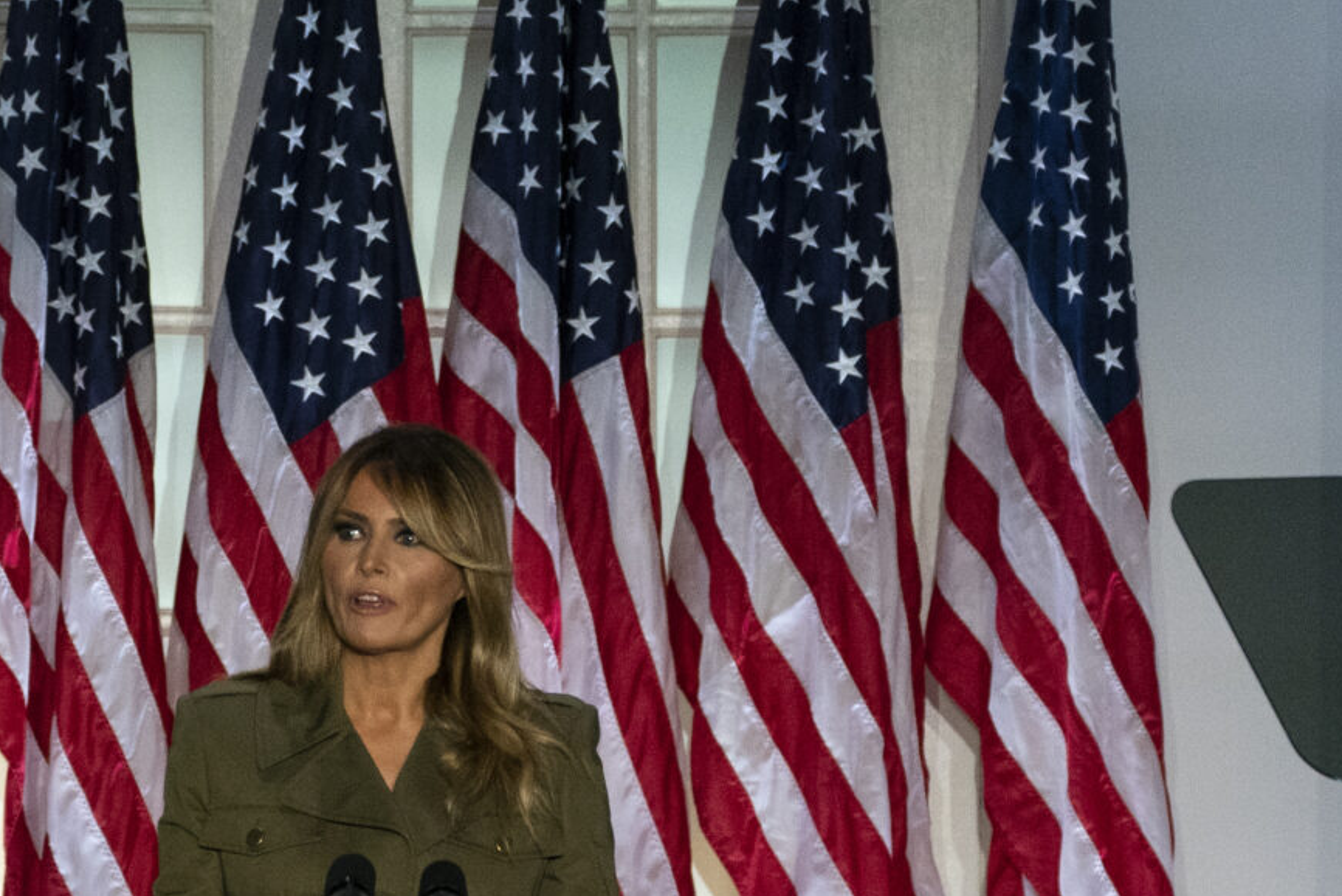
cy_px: 94
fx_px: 24349
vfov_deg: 2.1
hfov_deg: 3.2
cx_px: 284
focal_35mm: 653
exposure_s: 1/320
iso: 4000
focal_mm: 221
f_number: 5.6
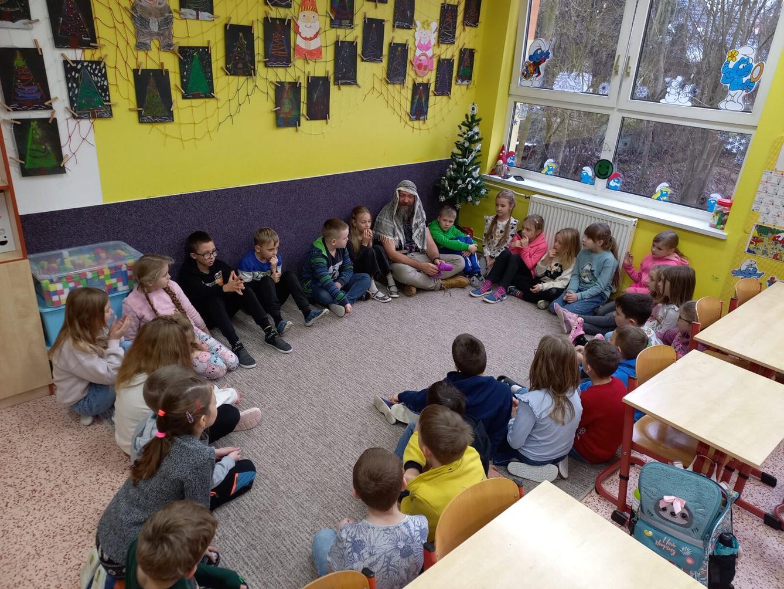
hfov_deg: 69.4
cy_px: 294
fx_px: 566
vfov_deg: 54.9
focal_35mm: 25
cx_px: 392
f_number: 1.8
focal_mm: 4.65
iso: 250
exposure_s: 1/50
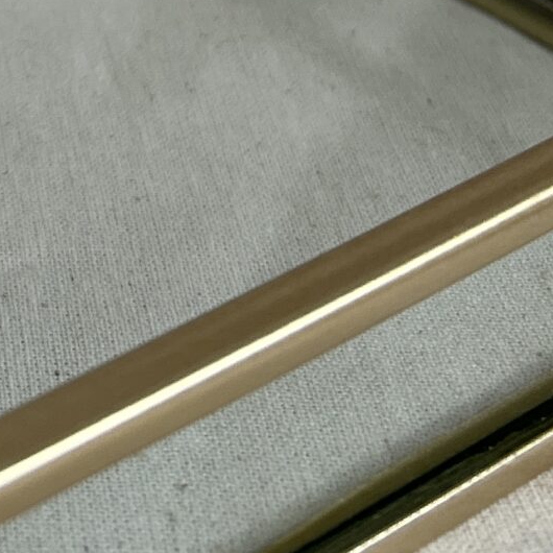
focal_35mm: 111
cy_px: -482
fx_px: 2006
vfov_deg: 13.8
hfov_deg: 14.7
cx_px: -246
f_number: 1.5
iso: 80
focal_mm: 5.7
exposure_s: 1/121
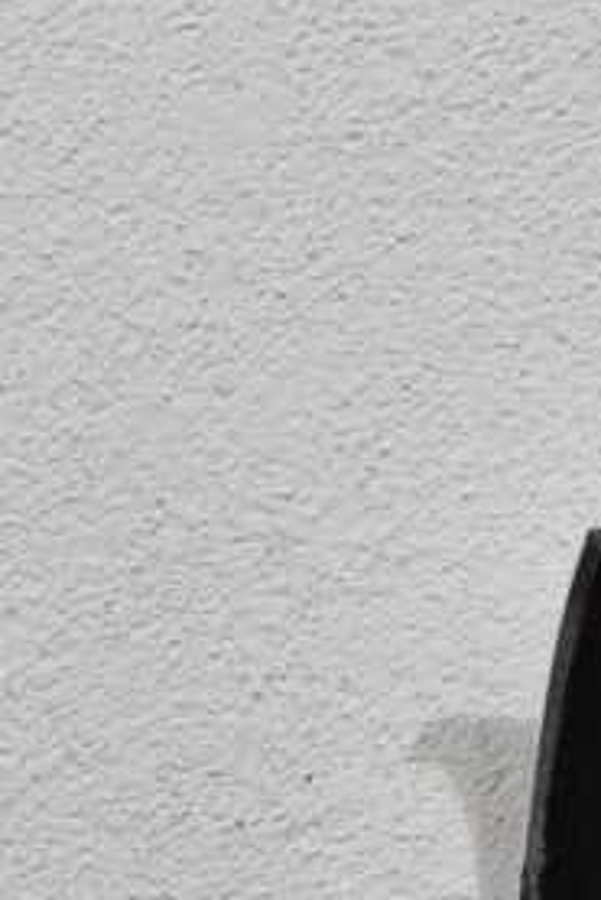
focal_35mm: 305
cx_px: -1299
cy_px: 2477
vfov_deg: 6.3
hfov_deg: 4.3
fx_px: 7628
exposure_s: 1/125
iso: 400
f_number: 5.6
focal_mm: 22
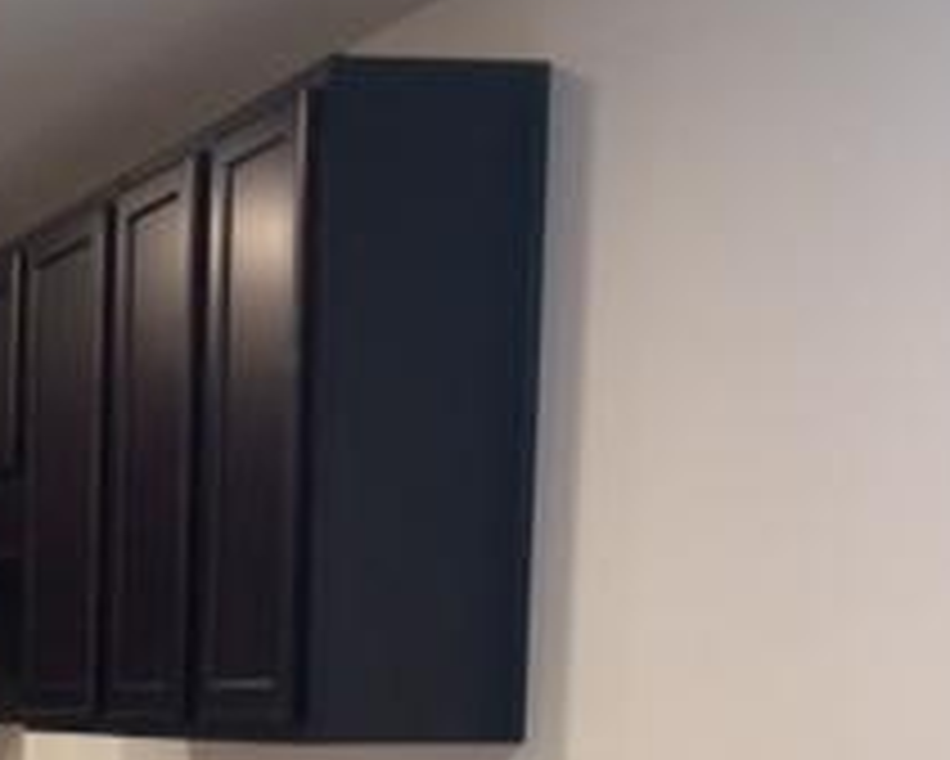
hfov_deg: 19.6
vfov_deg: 17.2
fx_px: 2419
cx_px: -428
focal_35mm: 86
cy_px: 881
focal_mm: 4.15
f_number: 2.2
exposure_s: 1/30
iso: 125
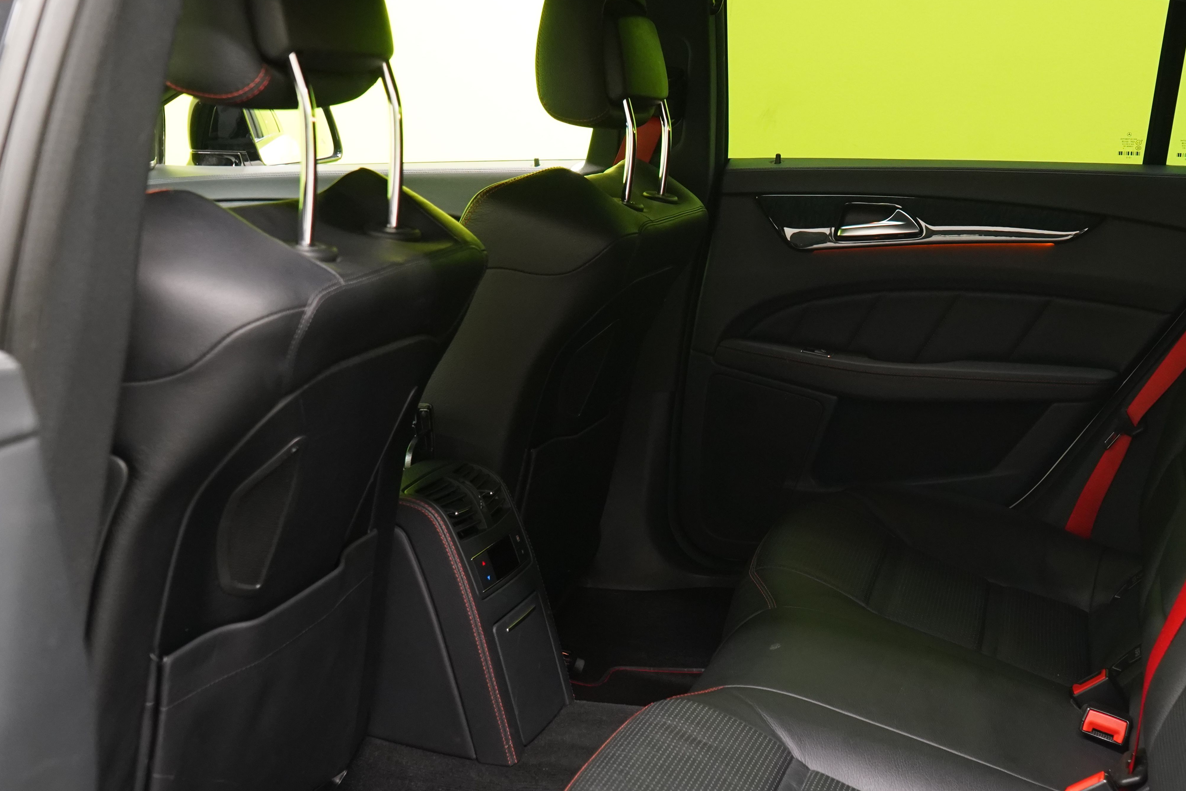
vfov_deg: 29.9
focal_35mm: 45
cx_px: 794
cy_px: 433
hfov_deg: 43.0
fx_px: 1482
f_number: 5.6
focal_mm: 30
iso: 3200
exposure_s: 1/20
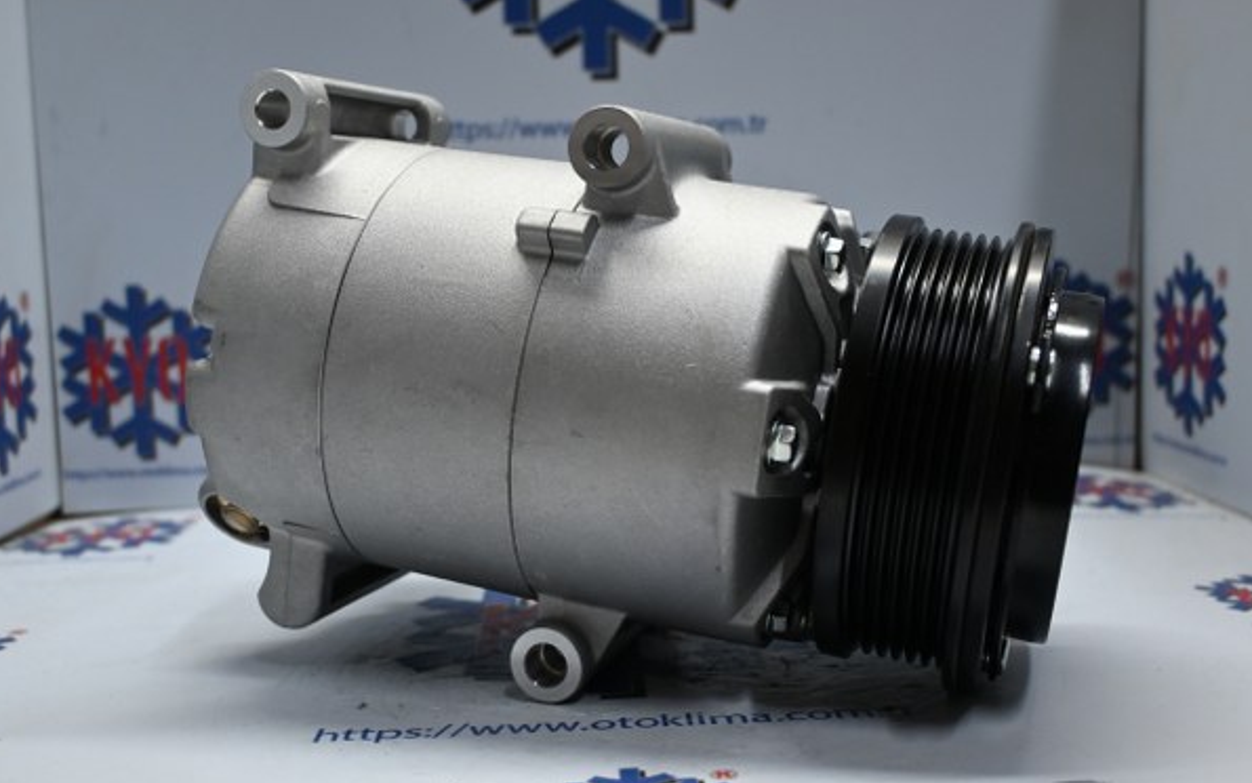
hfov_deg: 50.9
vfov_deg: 33.2
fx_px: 1314
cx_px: 623
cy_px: 370
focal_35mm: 39
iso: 1000
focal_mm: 25
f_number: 4.2
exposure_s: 1/125
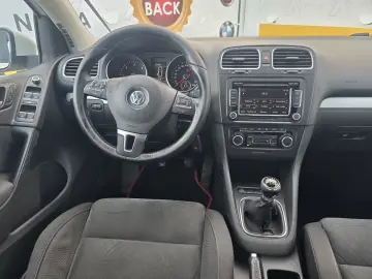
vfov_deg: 58.9
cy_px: 140
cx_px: 186
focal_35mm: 23
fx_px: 247
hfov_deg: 73.9
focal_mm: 6.3
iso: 160
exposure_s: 1/180
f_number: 1.7
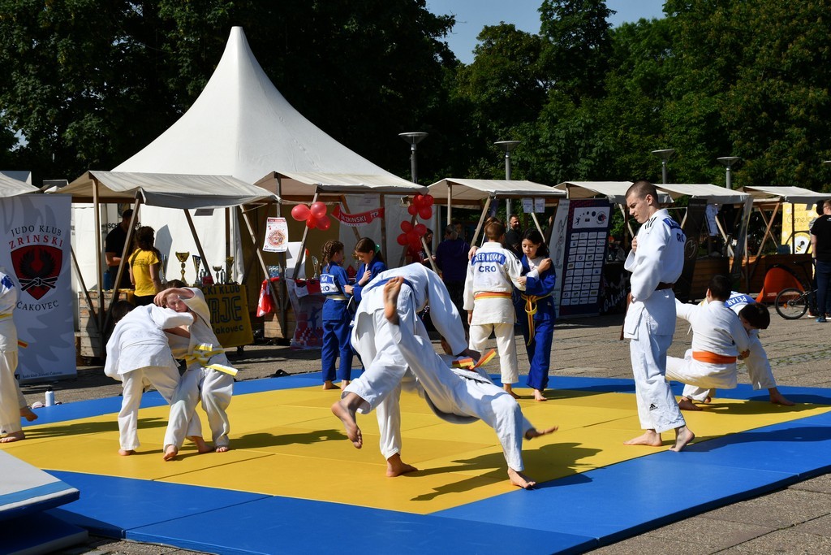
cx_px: 416
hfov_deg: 33.4
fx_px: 1385
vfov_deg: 22.6
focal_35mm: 60
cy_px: 278
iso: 100
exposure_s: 1/400
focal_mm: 40
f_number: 10
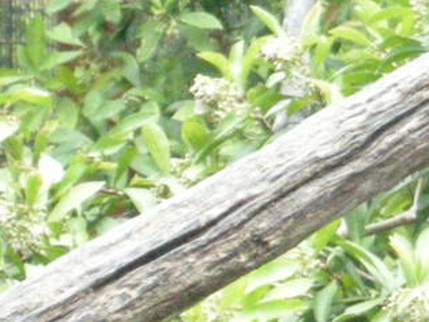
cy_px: -280
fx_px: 7742
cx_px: 921
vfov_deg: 2.4
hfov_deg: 3.1
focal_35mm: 624
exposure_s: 1/125
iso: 765
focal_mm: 26.3
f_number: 5.3
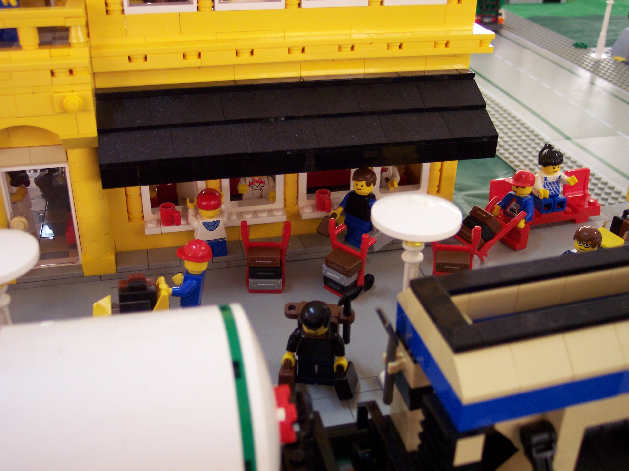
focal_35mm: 38
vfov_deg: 37.7
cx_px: 314
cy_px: 236
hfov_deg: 49.0
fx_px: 690
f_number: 2.8
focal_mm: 8
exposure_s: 1/10
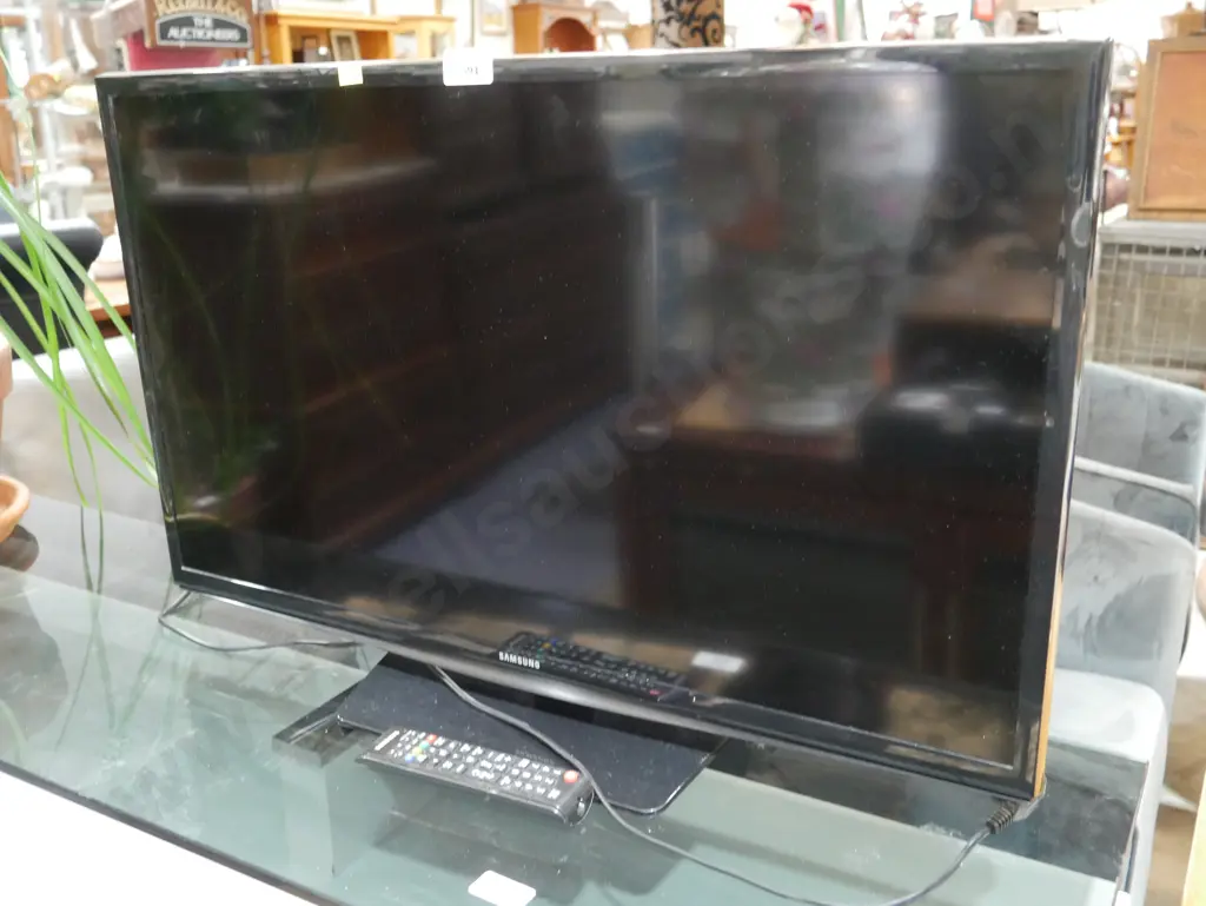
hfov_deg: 53.9
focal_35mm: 34
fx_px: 1185
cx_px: 603
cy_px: 453
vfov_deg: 41.8
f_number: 4
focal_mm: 17
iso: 3200
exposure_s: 1/50
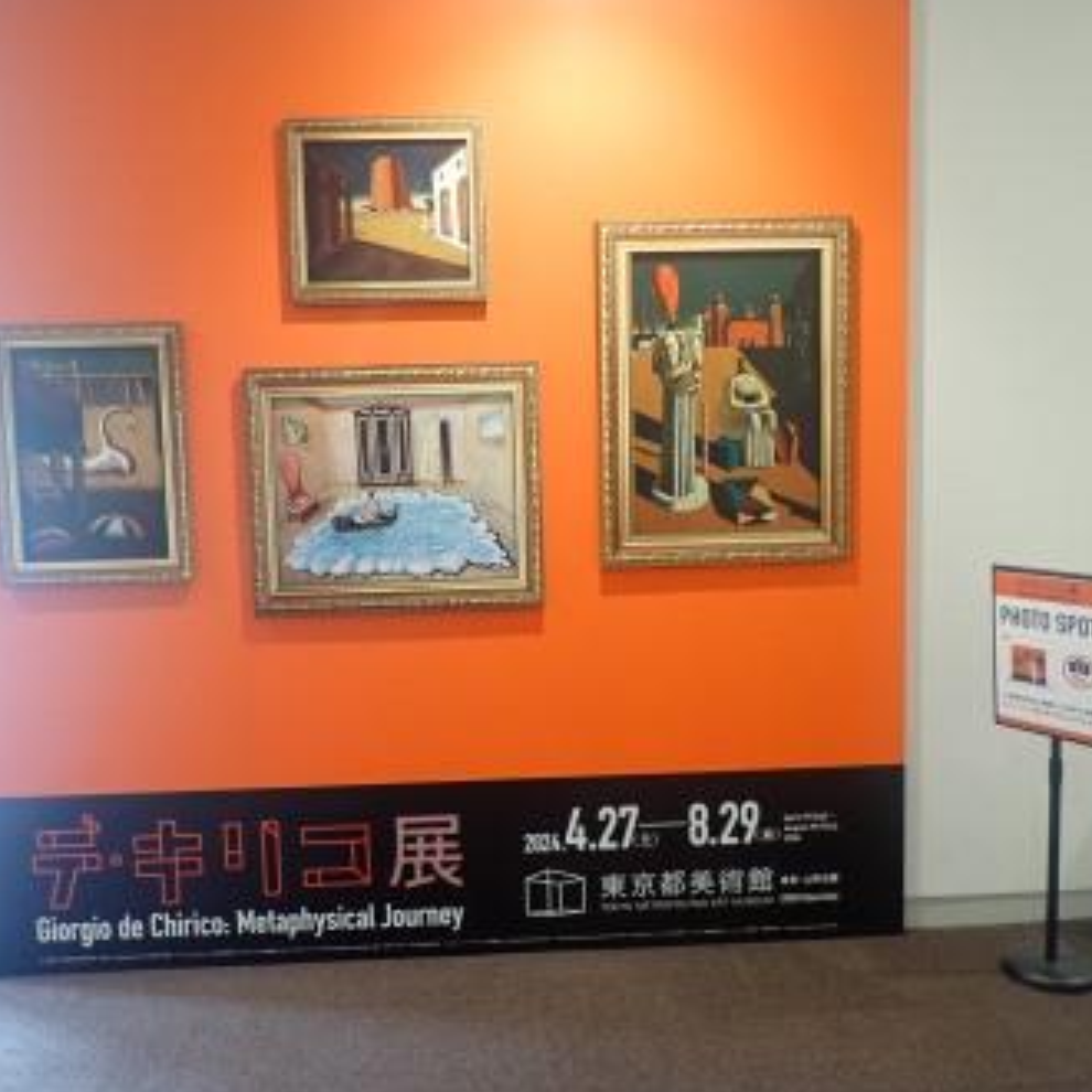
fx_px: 1071
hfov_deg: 54.0
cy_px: 546
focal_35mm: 30
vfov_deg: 54.0
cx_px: 520
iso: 250
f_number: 2
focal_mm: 4.5
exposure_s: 1/30
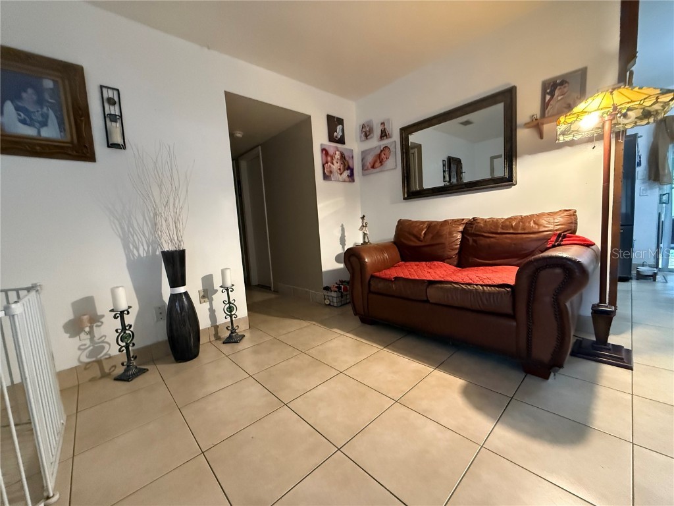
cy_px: 253
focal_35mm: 14
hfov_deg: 102.1
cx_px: 337
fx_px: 273
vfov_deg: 85.7
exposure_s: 1/60
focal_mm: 2.22
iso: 1000
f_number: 2.2
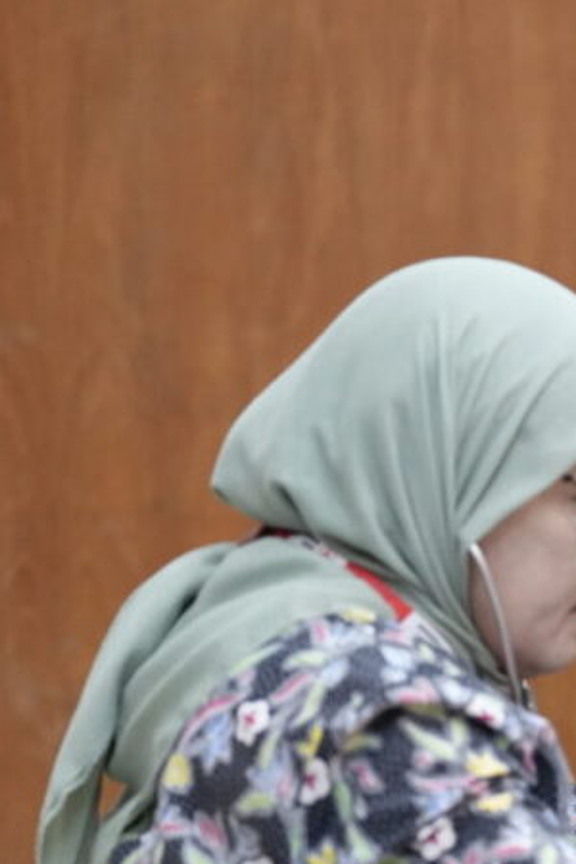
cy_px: 637
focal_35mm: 250
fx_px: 6000
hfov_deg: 5.5
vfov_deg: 8.2
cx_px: 814
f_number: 2.8
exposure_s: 1/100
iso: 5000
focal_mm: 110
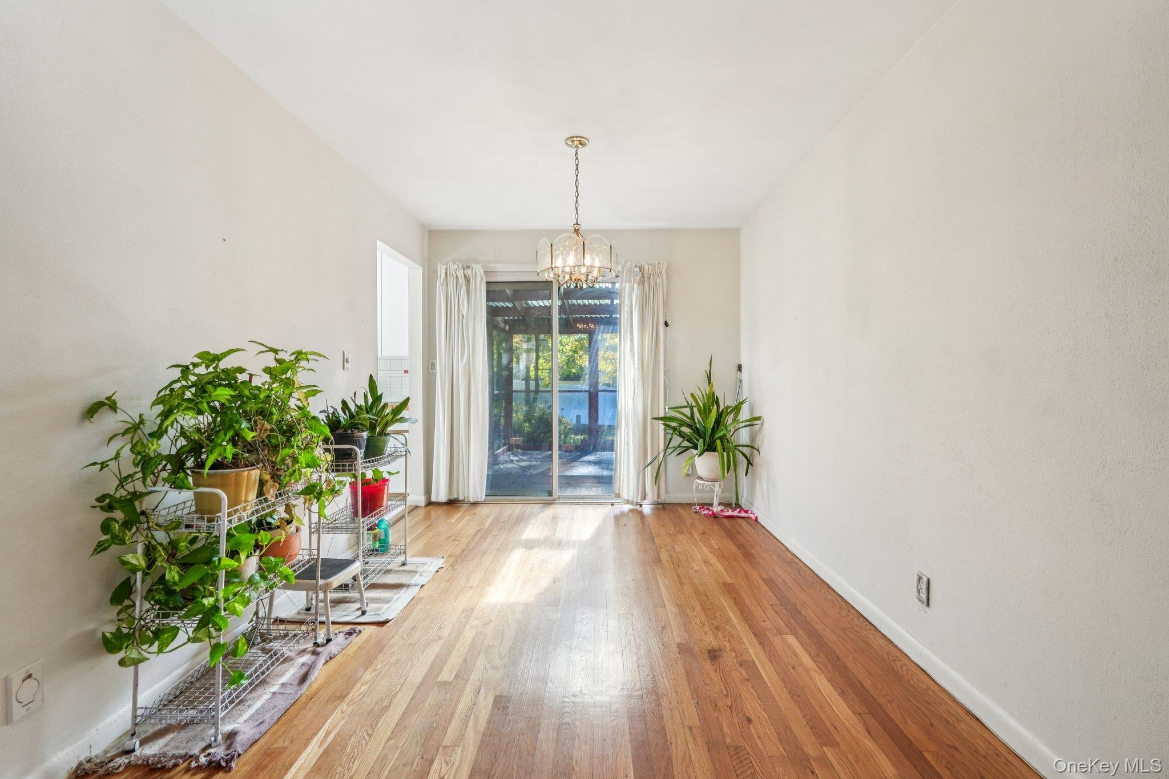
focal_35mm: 16
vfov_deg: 73.7
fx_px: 519
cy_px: 390
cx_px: 584
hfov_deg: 96.7
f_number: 8
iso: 250
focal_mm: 16
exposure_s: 1/30
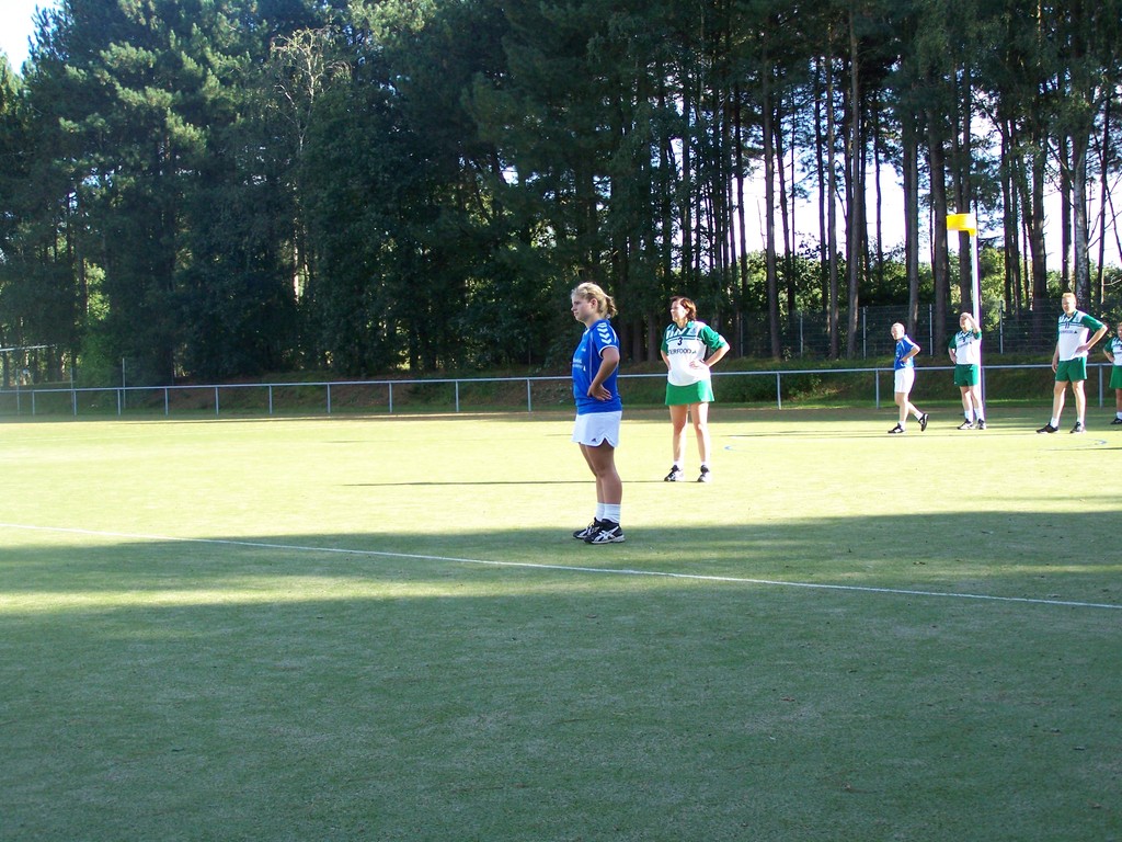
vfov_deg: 24.8
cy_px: 421
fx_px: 1912
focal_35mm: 59
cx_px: 561
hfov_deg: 32.7
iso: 160
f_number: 3.1
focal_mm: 9.8
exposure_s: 1/400
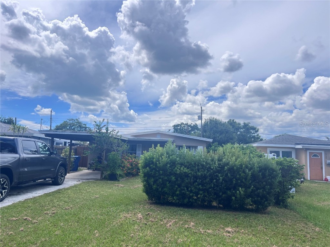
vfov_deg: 53.1
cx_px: 165
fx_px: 248
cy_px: 124
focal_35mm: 26
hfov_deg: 67.3
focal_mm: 5.7
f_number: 1.5
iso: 50
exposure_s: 1/3356
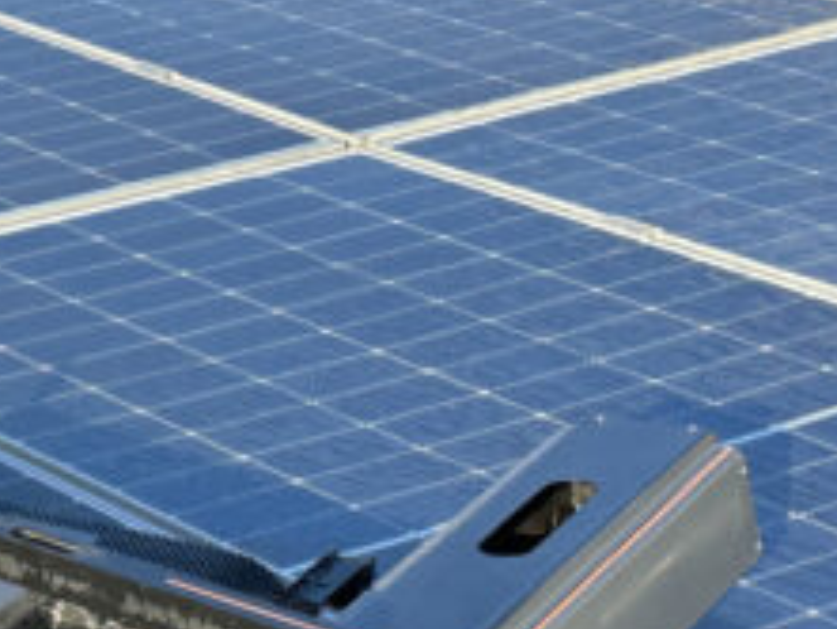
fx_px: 2105
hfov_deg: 20.7
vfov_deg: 16.7
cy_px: 602
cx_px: -212
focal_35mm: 87
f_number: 1.78
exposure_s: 1/1587
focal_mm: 6.86
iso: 80
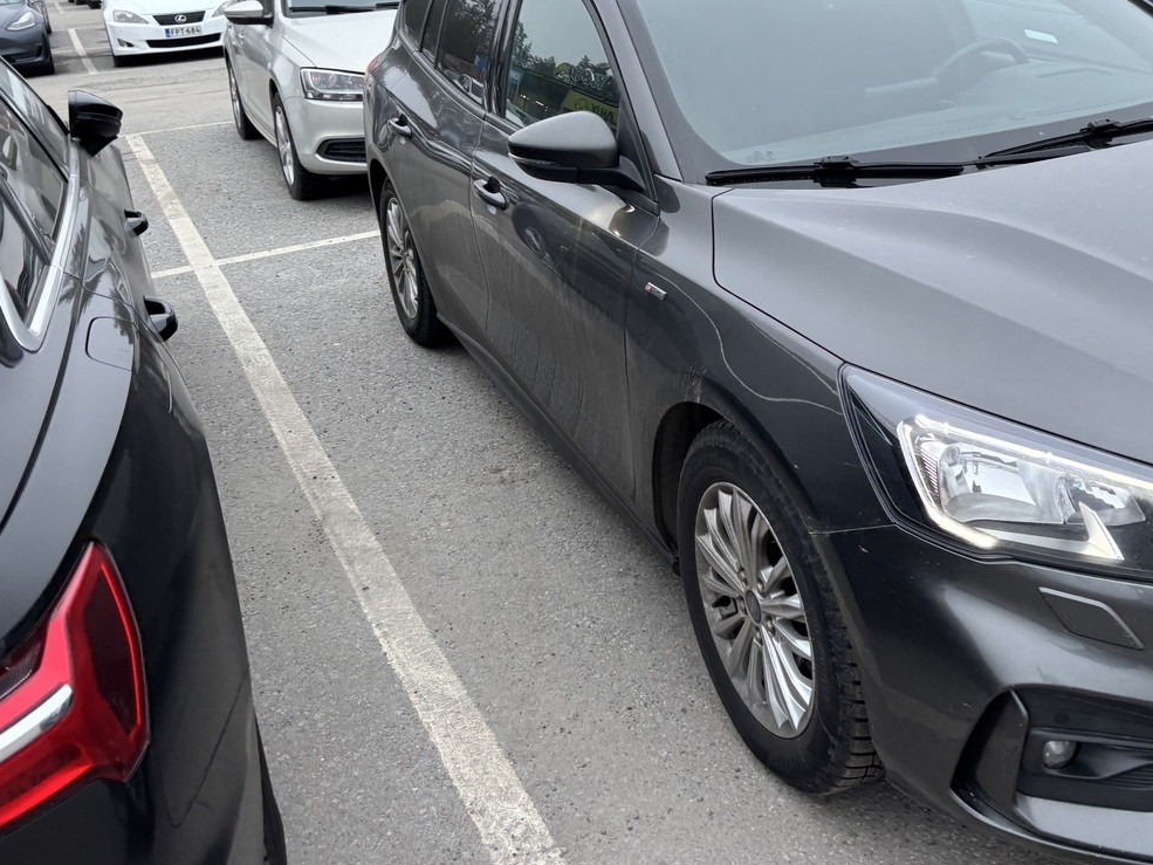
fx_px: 1266
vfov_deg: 37.1
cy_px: 249
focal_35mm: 38
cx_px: 714
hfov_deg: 48.6
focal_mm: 5.96
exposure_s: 1/102
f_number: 1.6
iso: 80
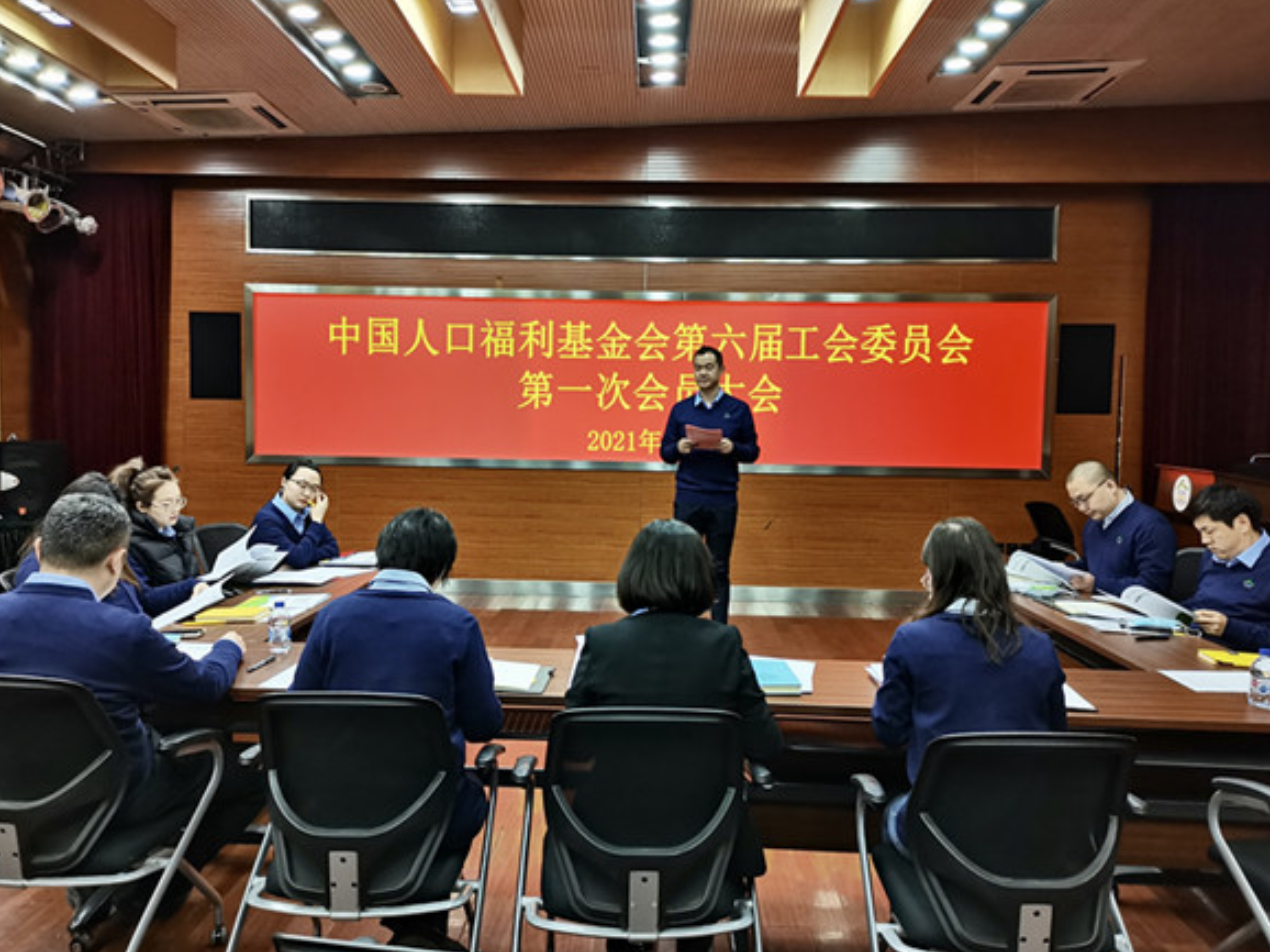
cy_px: 466
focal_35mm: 27
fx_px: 990
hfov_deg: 65.3
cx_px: 622
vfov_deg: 51.3
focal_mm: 5.58
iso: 640
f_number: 1.8
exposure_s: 1/50
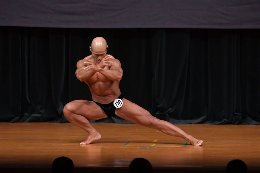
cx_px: 130
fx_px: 2274
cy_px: 86
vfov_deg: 4.4
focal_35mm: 315
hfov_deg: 6.5
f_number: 5.6
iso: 4000
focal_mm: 210
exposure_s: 1/400
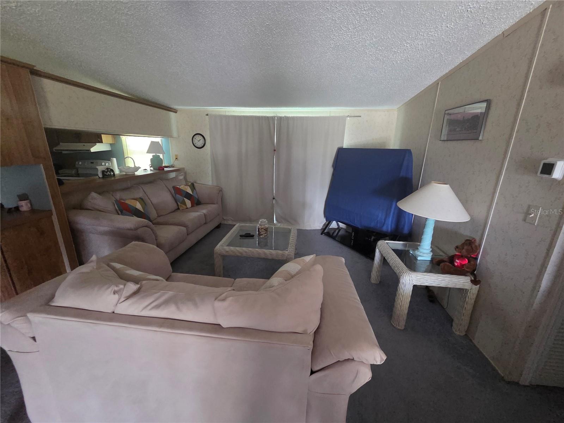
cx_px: 282
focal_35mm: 13
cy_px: 212
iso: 1250
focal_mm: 2.2
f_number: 2.2
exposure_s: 1/60
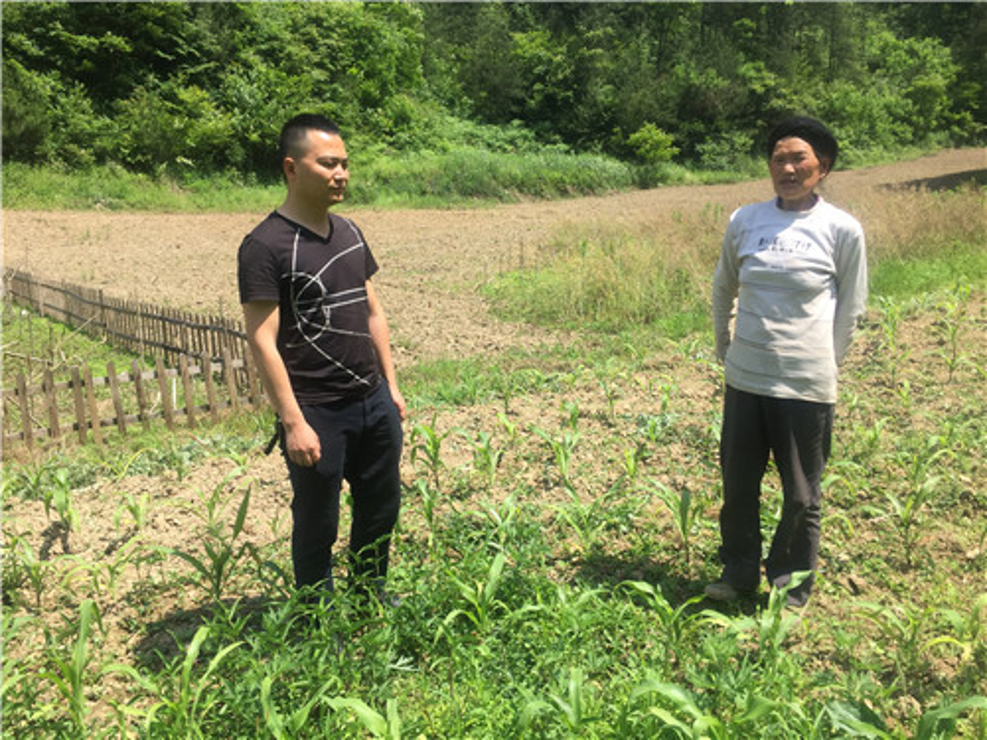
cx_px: 494
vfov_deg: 48.2
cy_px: 370
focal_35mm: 29
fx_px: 827
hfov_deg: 61.7
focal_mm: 4.15
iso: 32
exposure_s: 1/1130
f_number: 2.2
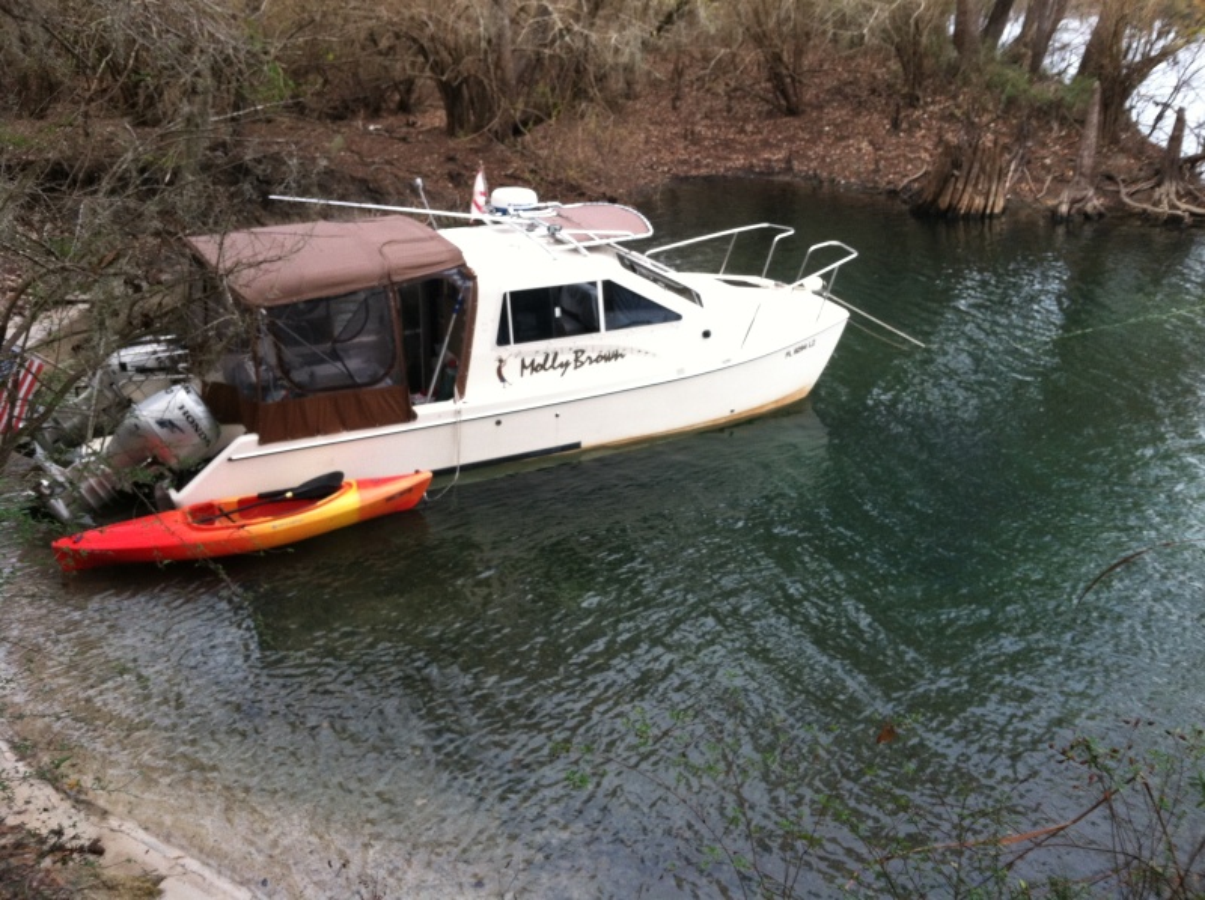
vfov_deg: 40.6
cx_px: 602
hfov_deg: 52.7
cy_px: 450
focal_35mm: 35
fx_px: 1217
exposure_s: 1/120
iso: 100
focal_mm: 3.85
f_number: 2.8
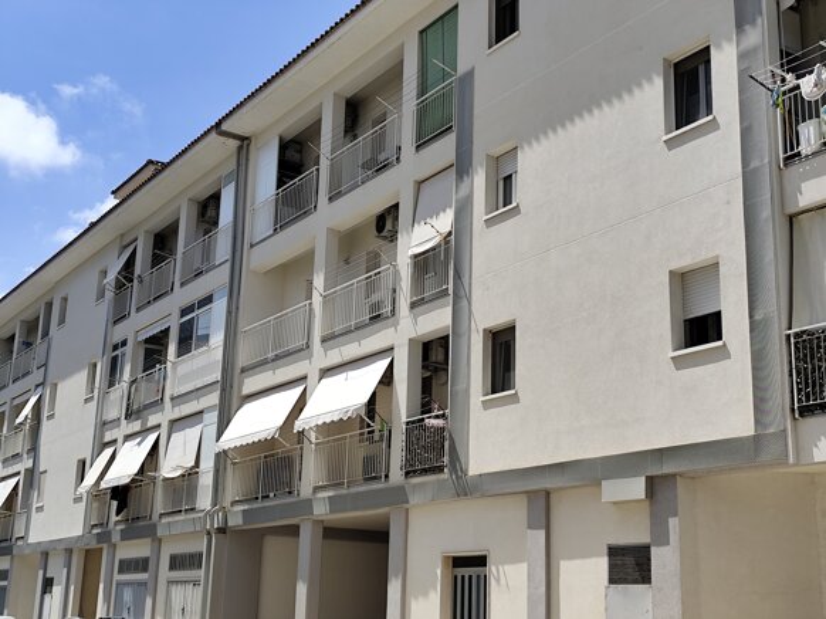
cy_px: 310
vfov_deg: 31.5
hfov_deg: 41.3
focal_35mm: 46
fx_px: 1097
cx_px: 413
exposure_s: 1/1173
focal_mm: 6.14
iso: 50
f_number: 1.65
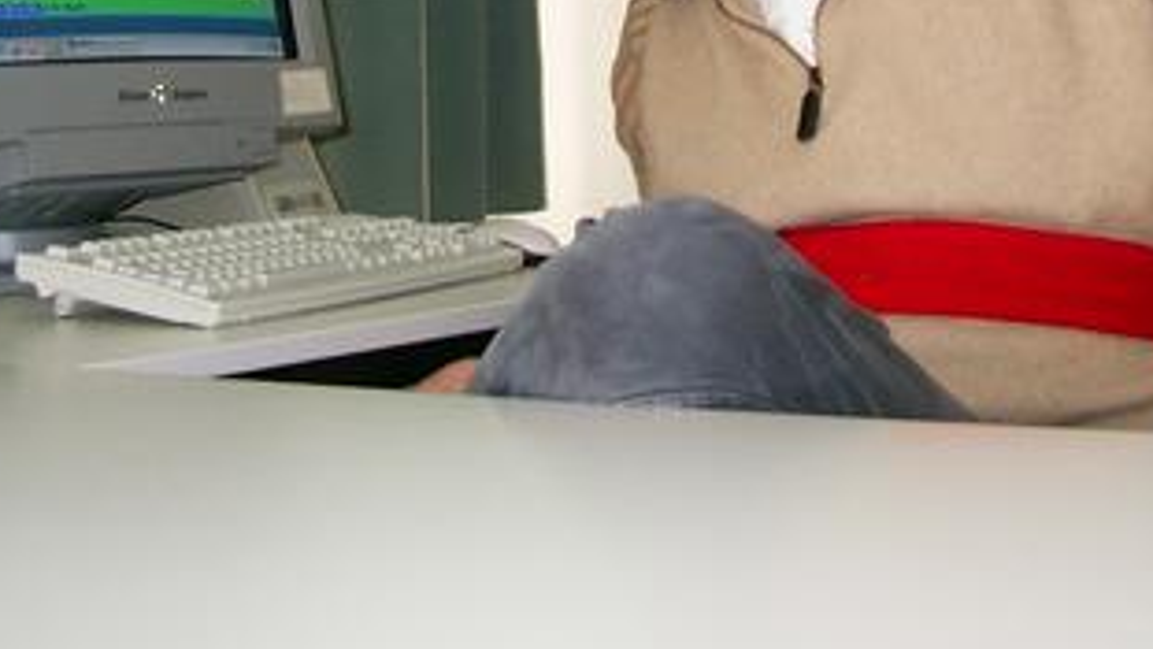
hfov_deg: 25.6
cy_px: -200
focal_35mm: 83
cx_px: 653
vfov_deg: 14.0
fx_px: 2538
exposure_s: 1/60
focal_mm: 7.6
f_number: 2.6
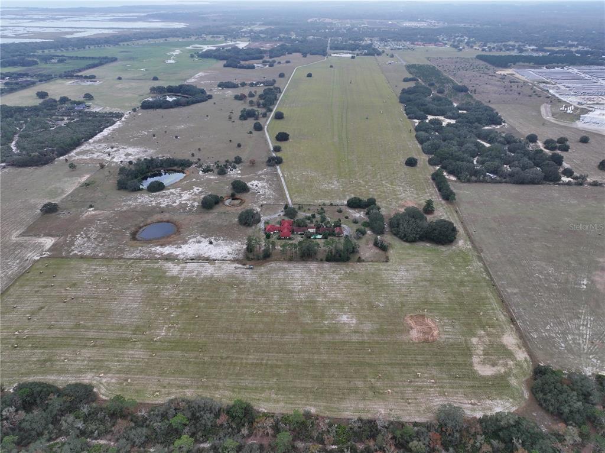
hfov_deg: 71.6
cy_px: 226
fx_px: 419
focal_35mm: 24
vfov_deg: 56.7
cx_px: 302
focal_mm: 12.29
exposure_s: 1/400
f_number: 2.8
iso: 150
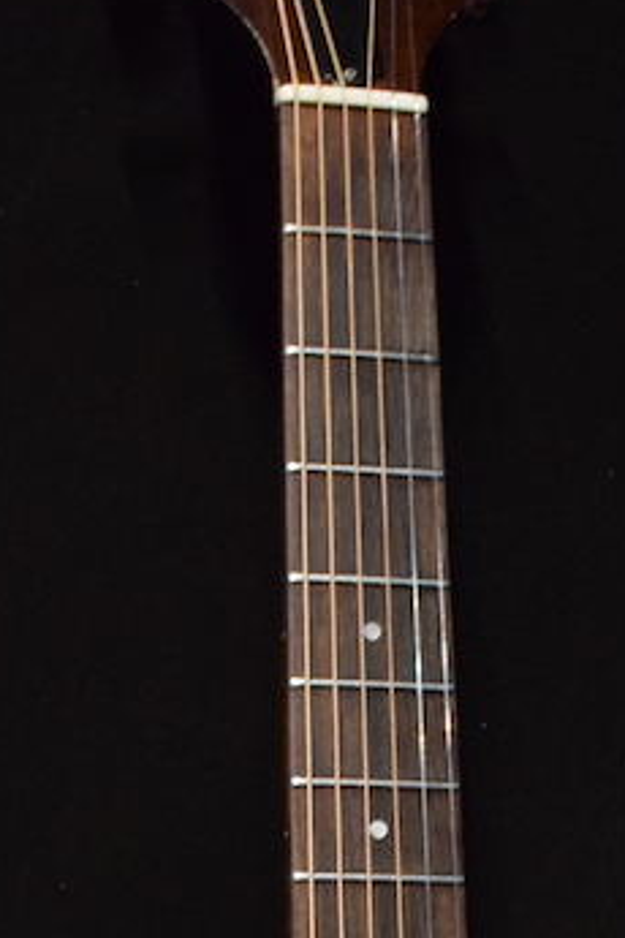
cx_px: 280
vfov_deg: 12.9
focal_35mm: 150
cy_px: 1436
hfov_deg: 9.1
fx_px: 3911
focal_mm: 23
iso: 2800
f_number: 3.8
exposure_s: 1/30
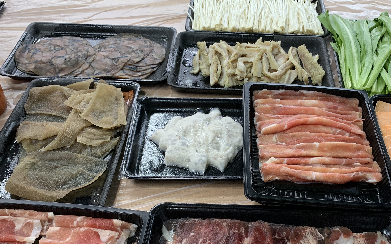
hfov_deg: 46.7
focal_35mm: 42
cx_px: 246
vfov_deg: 30.0
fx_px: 448
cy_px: 185
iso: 100
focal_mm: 4.25
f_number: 1.8
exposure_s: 1/71
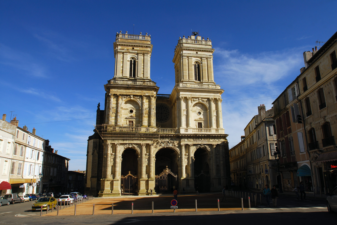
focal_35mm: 26
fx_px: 239
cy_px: 112
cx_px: 168
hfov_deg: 70.4
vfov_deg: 50.5
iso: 100
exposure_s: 1/180
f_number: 8
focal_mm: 17
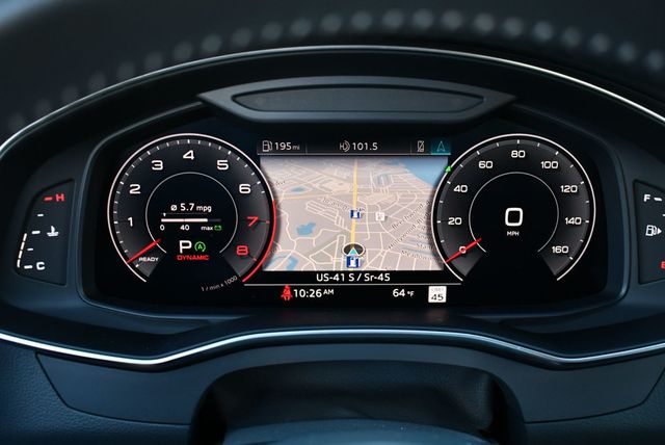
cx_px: 332
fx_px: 813
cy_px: 222
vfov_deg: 30.6
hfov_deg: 44.5
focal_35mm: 44
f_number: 3.8
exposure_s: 1/125
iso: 800
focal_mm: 22
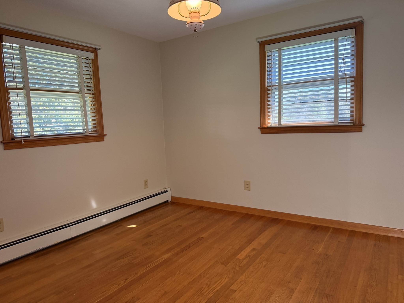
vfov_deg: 56.8
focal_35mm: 24
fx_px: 280
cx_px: 202
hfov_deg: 71.6
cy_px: 152
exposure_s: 1/209
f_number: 1.78
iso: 200
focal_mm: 6.76
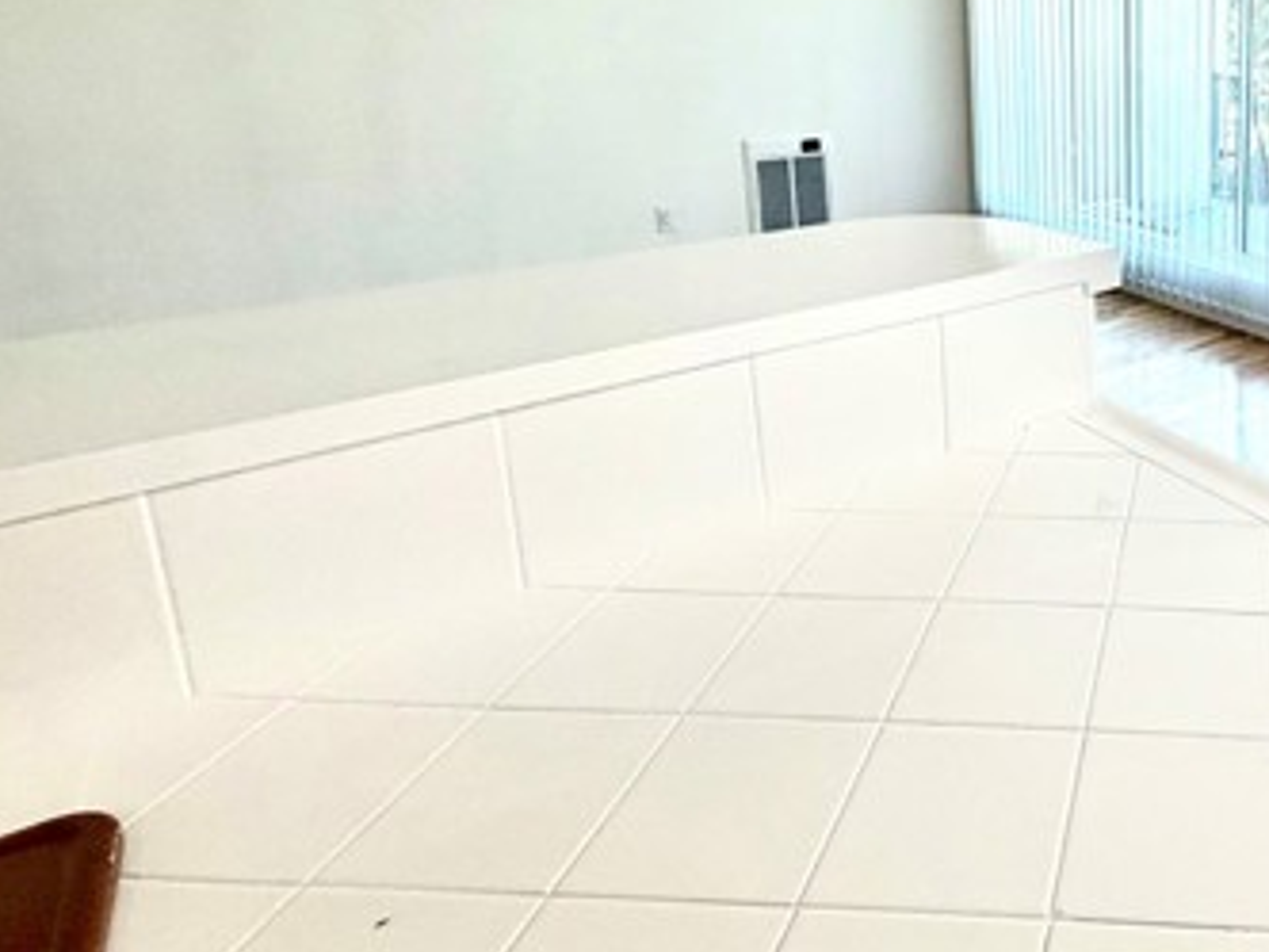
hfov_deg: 54.9
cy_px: 222
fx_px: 990
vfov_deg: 49.0
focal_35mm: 27
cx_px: 1189
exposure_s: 1/120
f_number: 2.2
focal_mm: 2.22
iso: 125
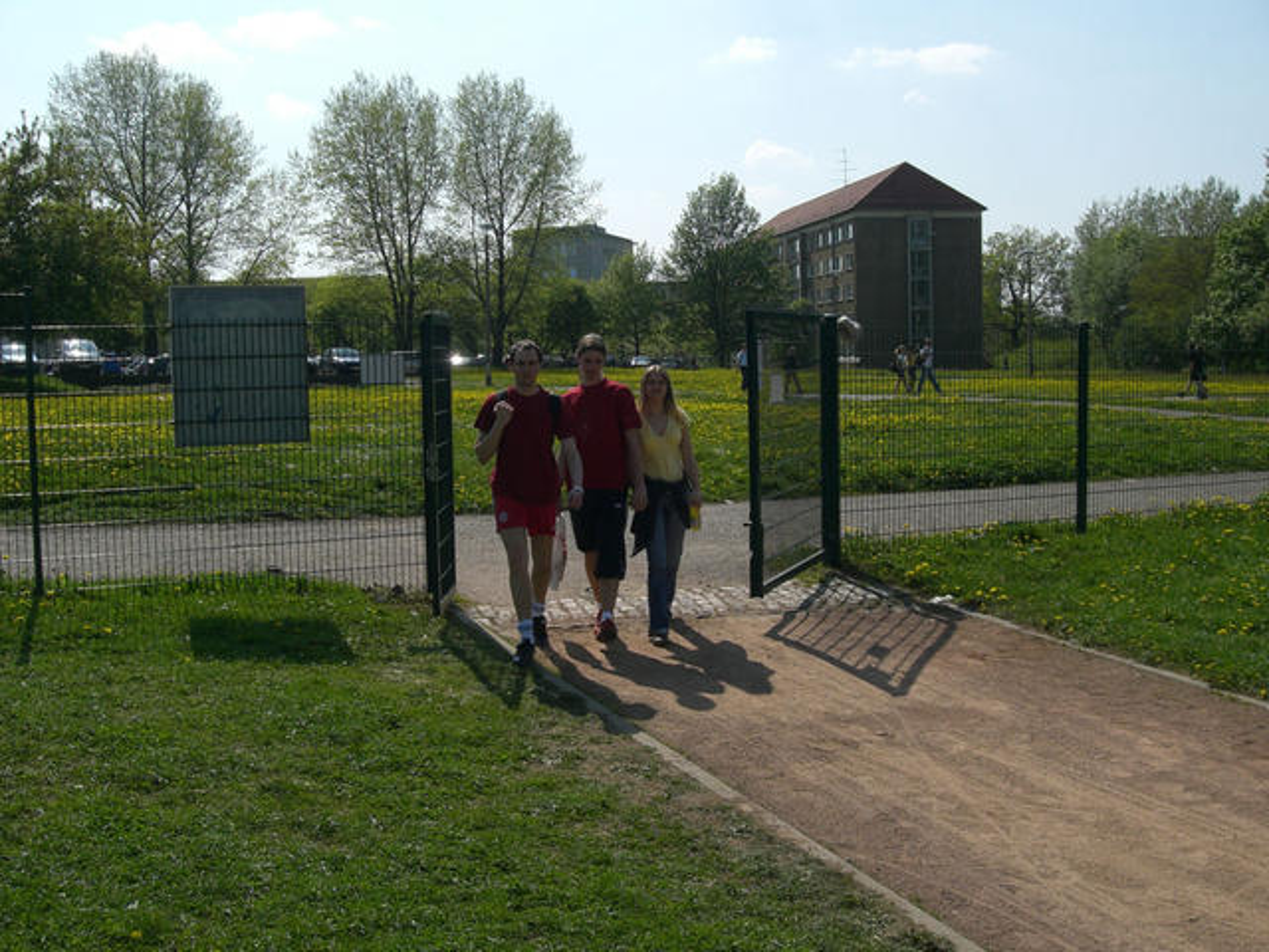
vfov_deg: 37.7
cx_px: 634
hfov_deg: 49.0
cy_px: 476
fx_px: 1393
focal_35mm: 38
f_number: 4.4
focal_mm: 6.3
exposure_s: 1/1000
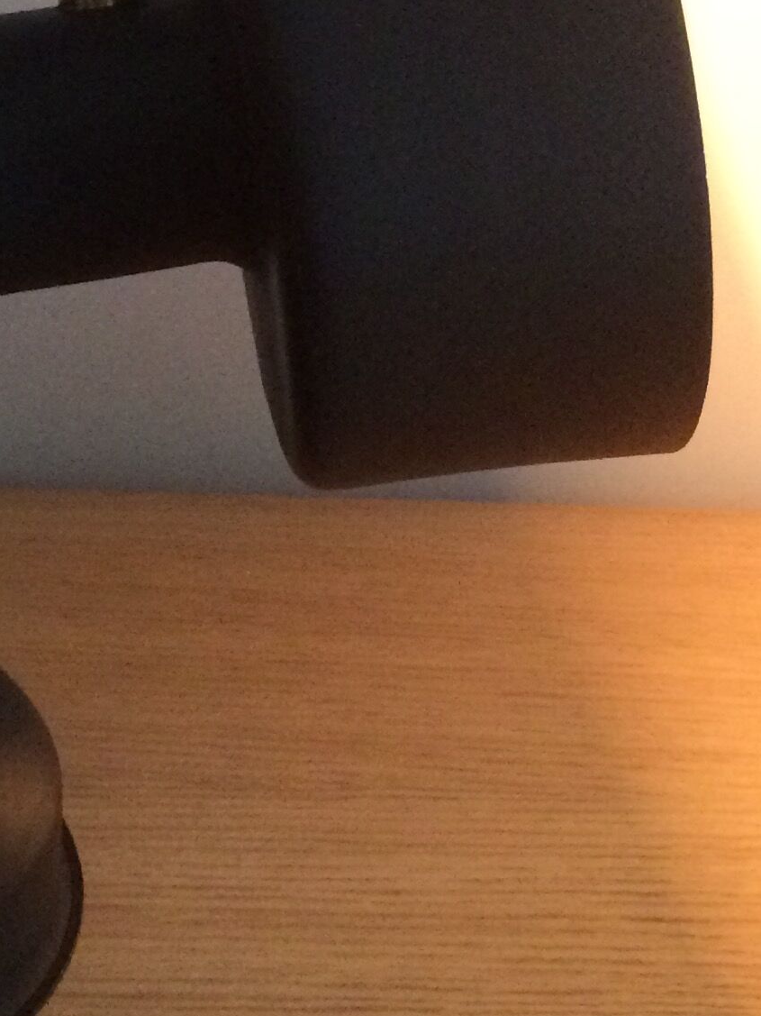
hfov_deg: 17.0
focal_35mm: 84
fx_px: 2463
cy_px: 27
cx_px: -80
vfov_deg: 22.5
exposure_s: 1/25
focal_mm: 4.15
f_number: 2.2
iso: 250
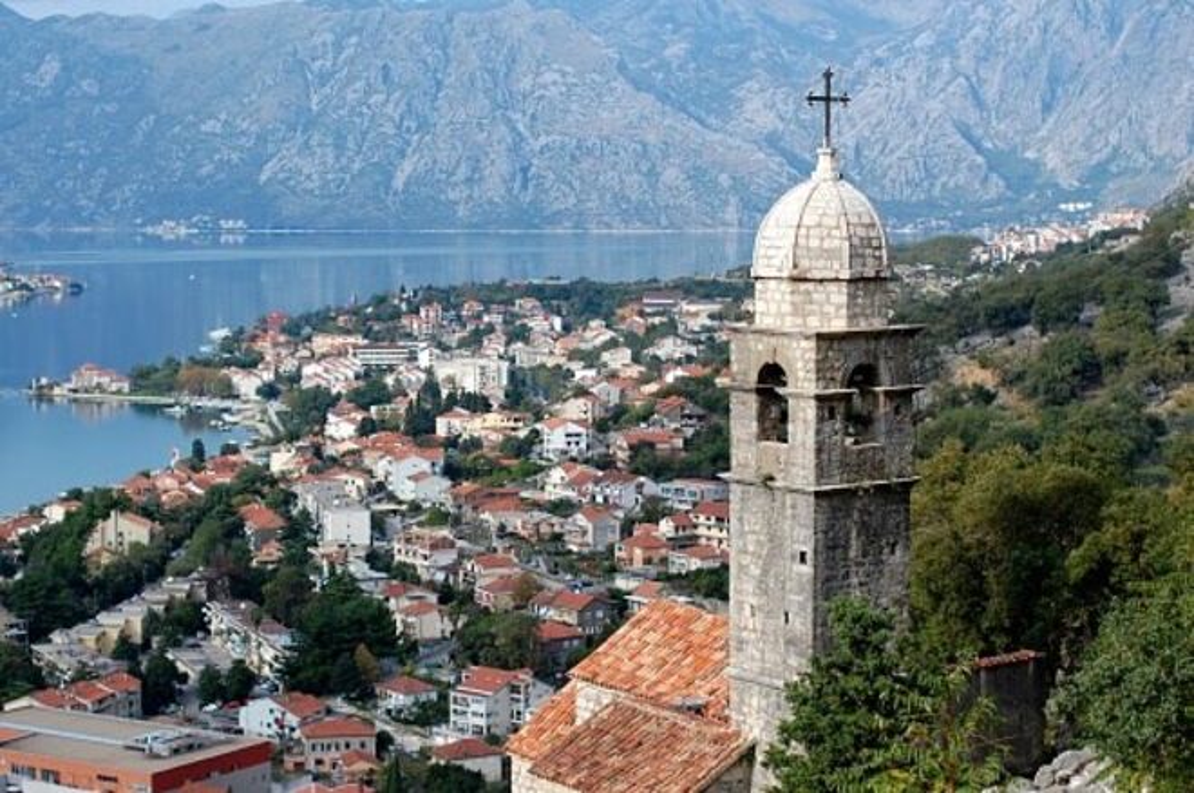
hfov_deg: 27.0
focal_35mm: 75
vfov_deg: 18.1
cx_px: 597
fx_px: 2484
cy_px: 396
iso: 200
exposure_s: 1/4000
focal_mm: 50
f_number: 2.2
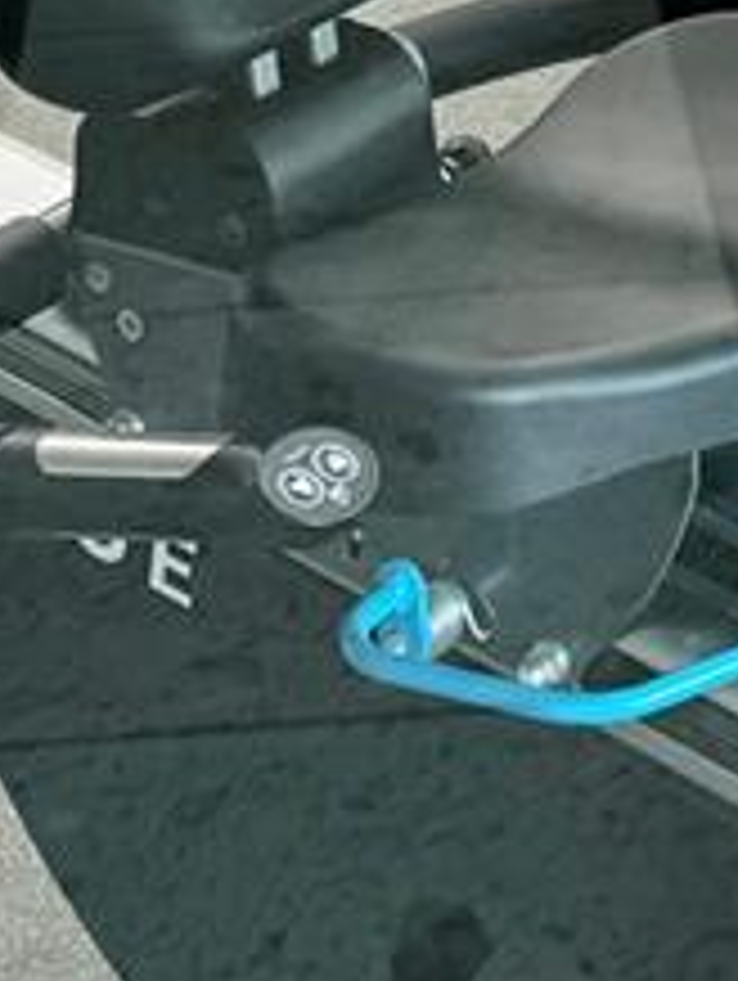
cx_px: 873
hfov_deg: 11.1
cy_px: -846
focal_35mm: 132
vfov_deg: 13.3
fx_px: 3745
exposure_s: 1/120
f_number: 1.78
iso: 80
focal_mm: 6.86
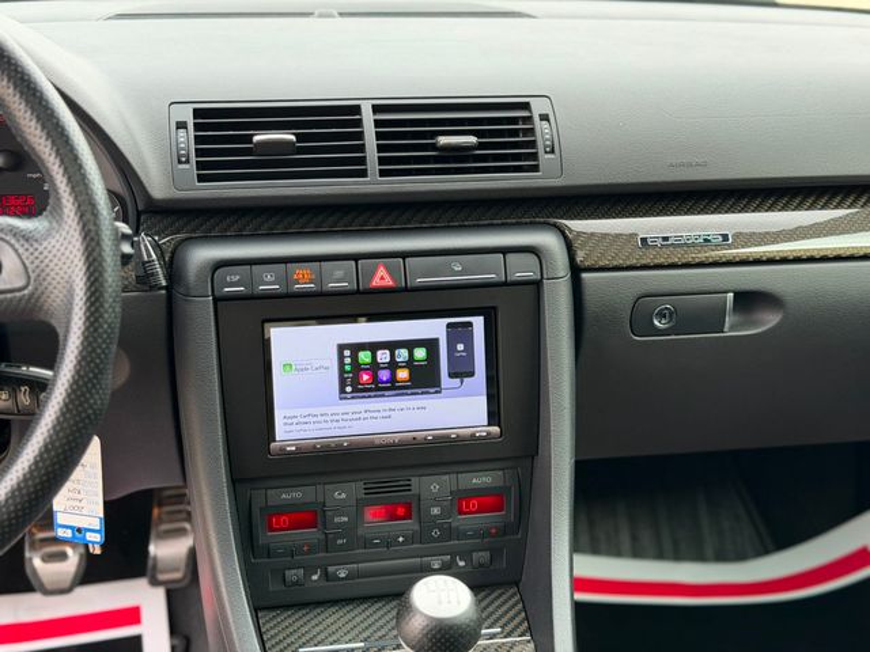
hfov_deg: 39.7
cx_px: 435
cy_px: 326
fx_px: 1206
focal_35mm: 48
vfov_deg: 30.3
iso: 125
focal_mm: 6.76
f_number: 1.78
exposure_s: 1/185
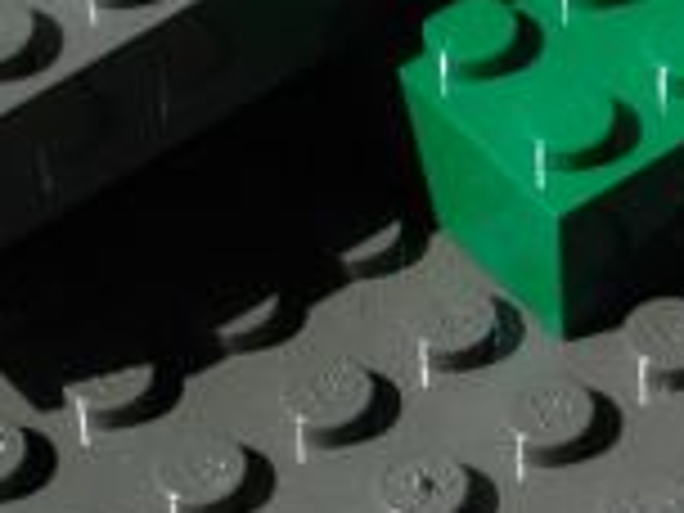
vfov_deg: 4.3
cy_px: -414
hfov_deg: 5.8
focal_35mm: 341
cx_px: -117
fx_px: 6738
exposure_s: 1/500
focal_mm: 56
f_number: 11
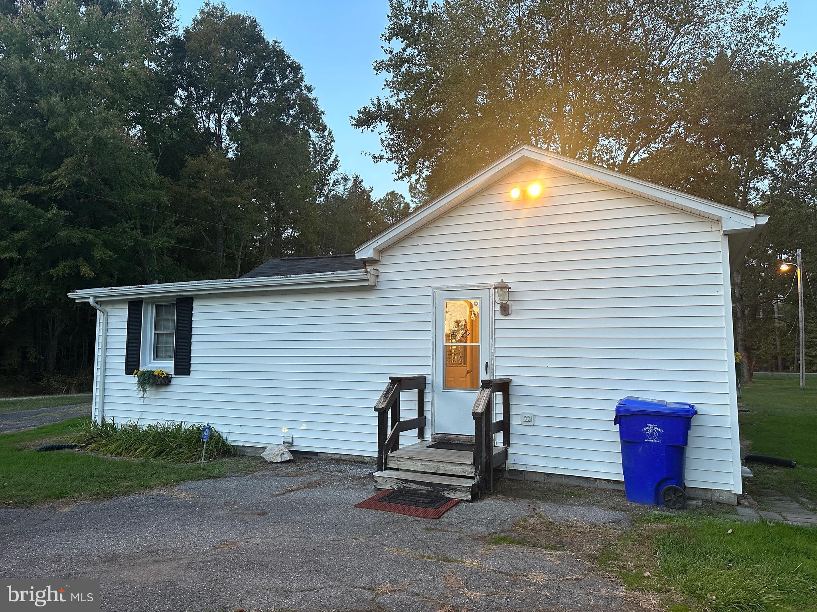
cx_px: 408
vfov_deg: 56.8
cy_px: 306
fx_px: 566
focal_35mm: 24
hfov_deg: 71.6
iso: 200
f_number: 1.78
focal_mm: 6.86
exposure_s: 1/60
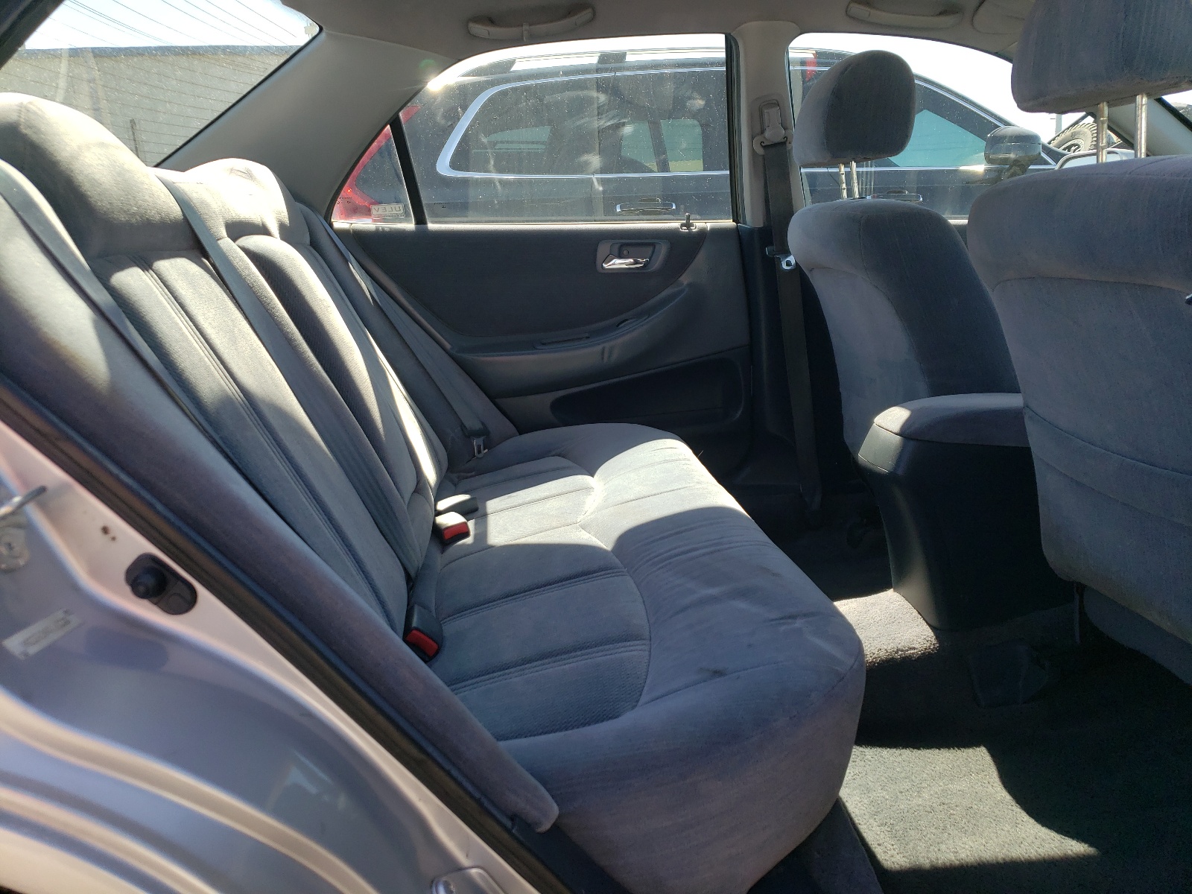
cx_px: 596
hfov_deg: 67.3
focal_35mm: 26
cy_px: 447
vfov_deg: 53.1
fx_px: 895
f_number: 1.5
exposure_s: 1/769
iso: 50
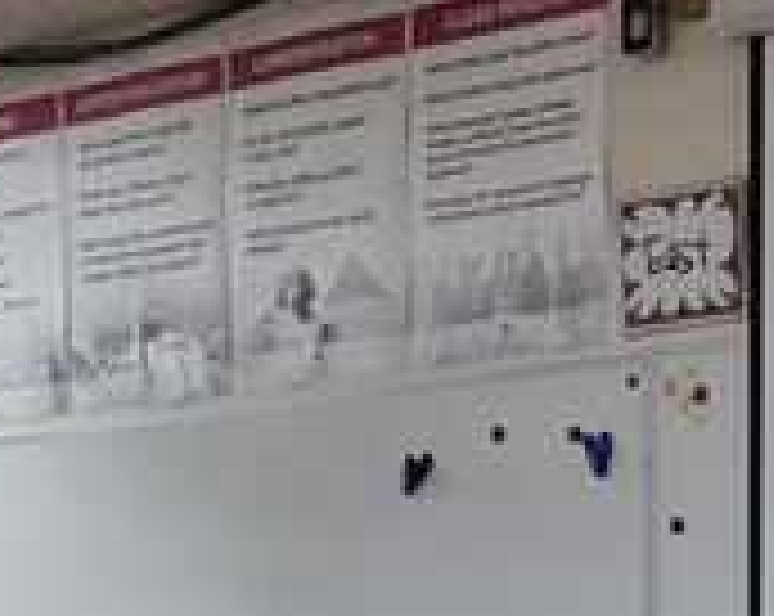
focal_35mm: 134
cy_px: 1367
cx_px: 940
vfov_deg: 10.3
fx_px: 3064
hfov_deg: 14.0
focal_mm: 6.3
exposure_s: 1/120
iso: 250
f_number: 1.7
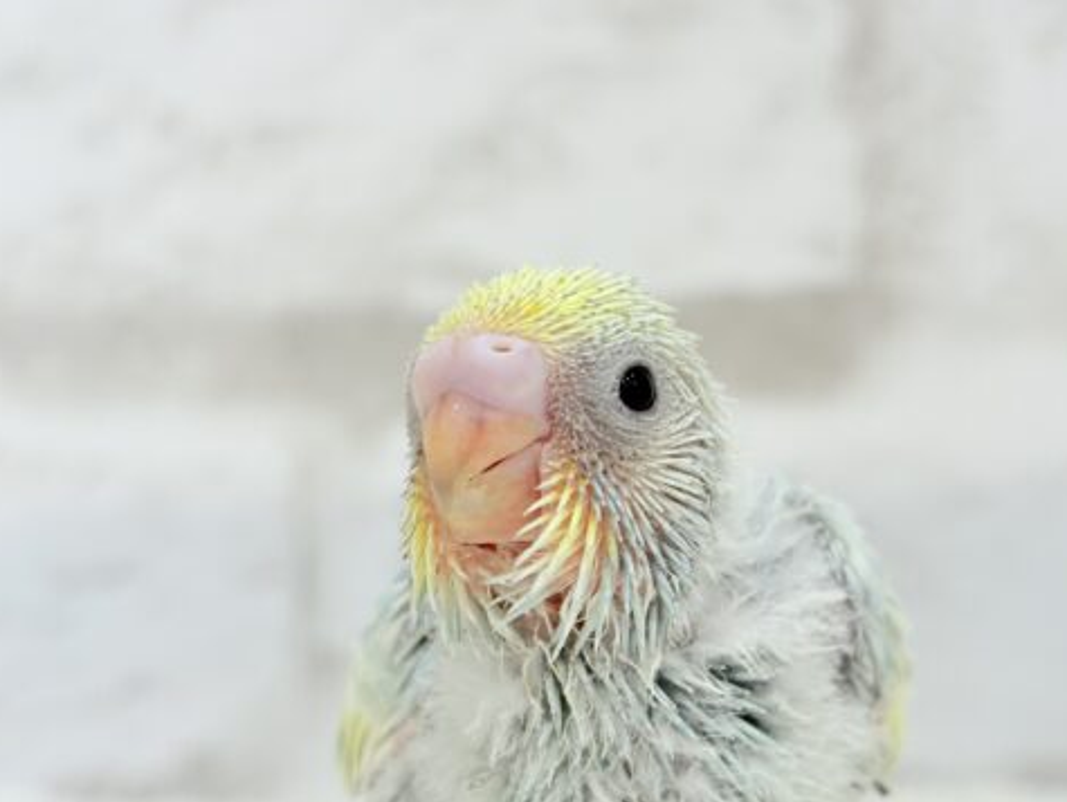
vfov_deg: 21.0
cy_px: 521
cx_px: 631
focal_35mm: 70
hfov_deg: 27.7
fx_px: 2159
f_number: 1.6
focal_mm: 5.96
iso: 40
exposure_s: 1/50
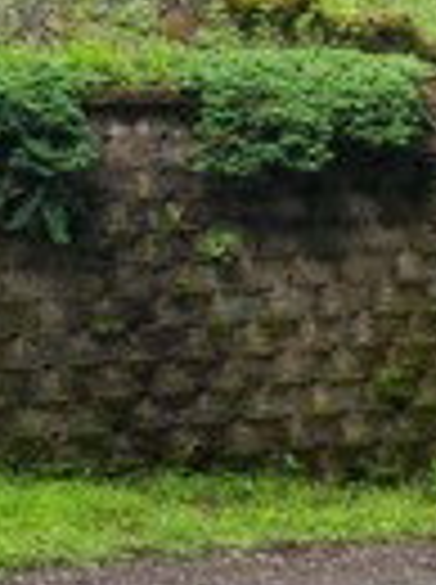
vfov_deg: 13.9
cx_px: -292
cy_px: -189
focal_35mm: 136
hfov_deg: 10.4
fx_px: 2291
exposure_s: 1/120
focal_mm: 5.4
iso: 25
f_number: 1.8
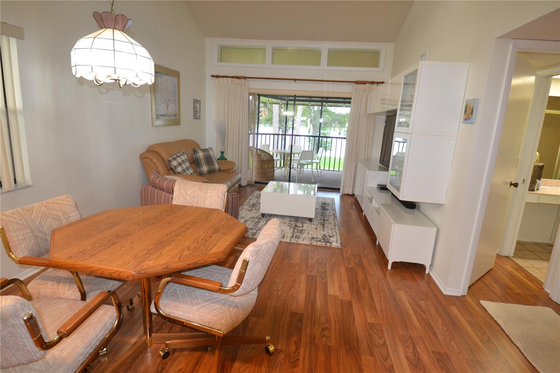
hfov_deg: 90.0
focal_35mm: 18
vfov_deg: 67.4
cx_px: 280
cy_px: 186
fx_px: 280
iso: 1100
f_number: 3.8
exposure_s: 1/60
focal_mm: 12
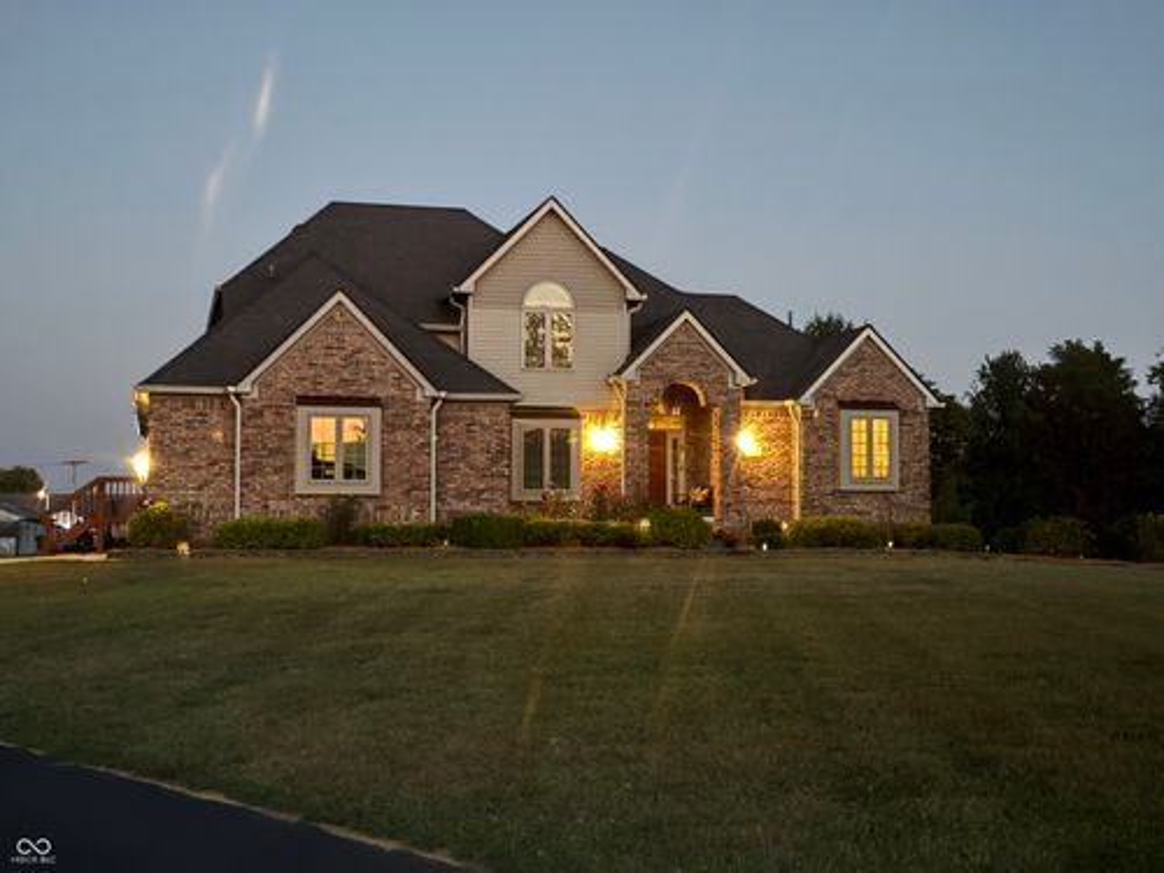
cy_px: 436
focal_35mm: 52
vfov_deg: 28.0
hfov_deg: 36.8
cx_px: 582
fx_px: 1749
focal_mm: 5.96
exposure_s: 1/5
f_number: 1.6
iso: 320
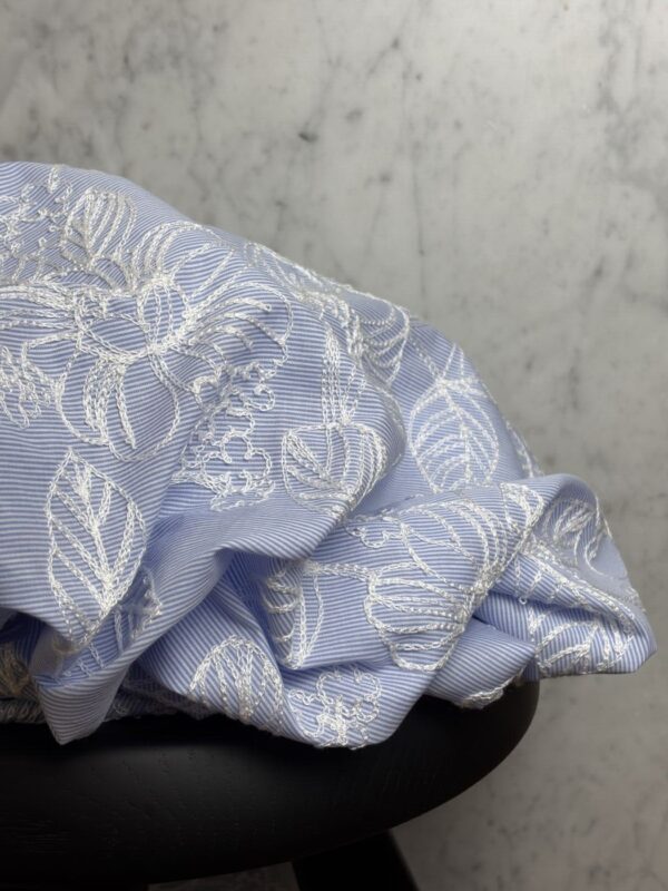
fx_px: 1338
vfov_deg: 36.8
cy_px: 446
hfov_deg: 28.0
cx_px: 334
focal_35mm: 52
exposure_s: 1/121
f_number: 1.6
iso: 25
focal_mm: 5.96
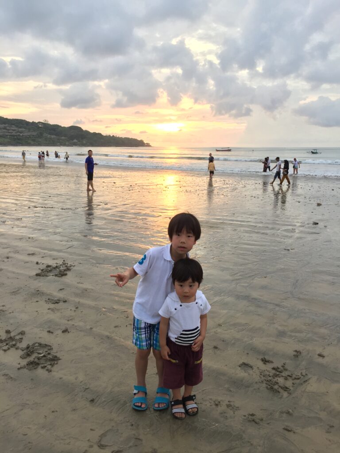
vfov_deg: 61.7
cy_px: 226
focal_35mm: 29
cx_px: 170
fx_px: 380
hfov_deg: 48.2
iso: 50
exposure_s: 1/100
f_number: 2.2
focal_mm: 4.15
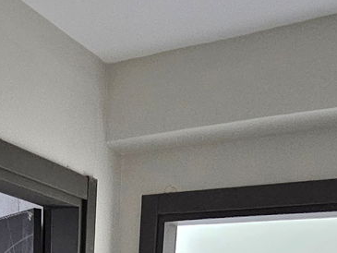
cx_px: 69
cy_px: 507
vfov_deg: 17.8
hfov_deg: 32.9
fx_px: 555
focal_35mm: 57
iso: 320
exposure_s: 1/33.4
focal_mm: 2.2
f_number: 2.2
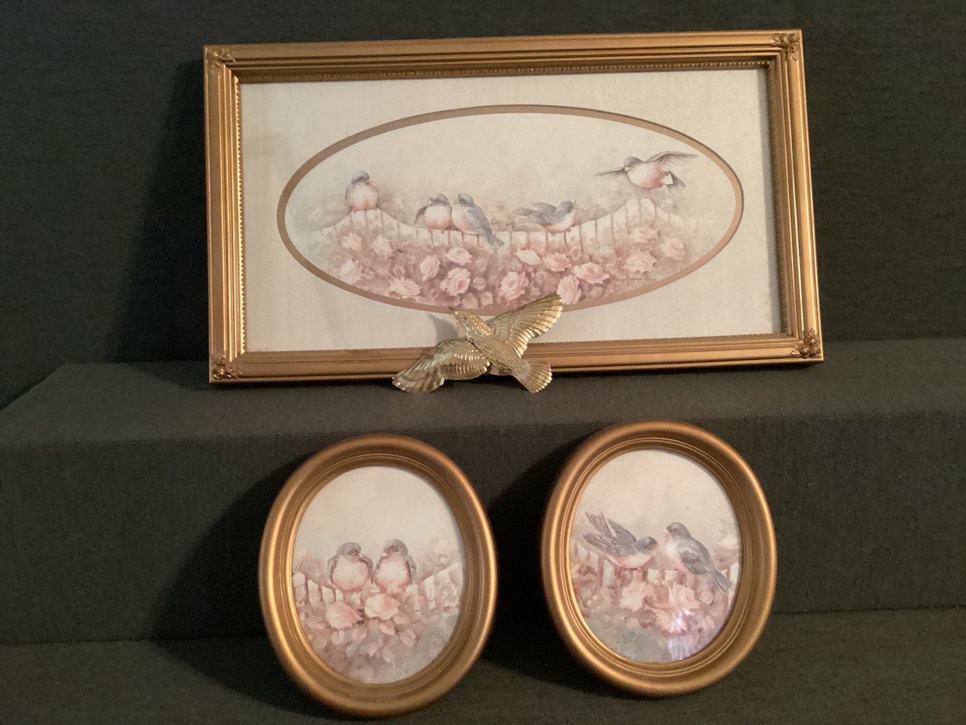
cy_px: 362
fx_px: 865
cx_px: 483
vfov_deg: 45.4
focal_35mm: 31
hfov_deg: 58.3
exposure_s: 1/20
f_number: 2.4
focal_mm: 3.3
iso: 640
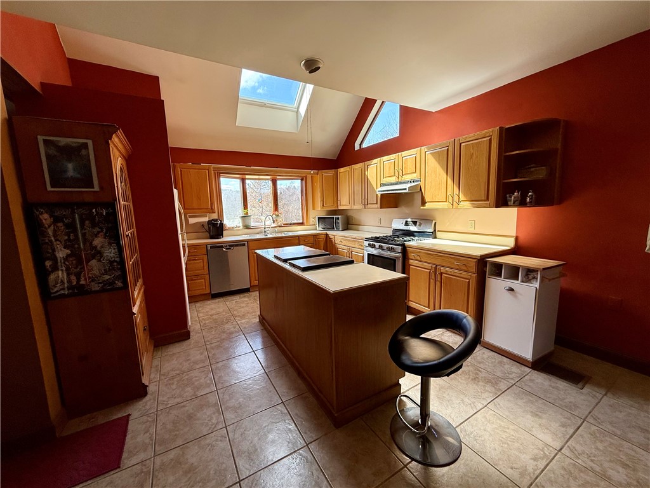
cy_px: 244
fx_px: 263
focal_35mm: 14
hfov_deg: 102.1
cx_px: 325
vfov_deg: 85.7
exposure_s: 1/110
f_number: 2.2
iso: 64
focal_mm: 2.22
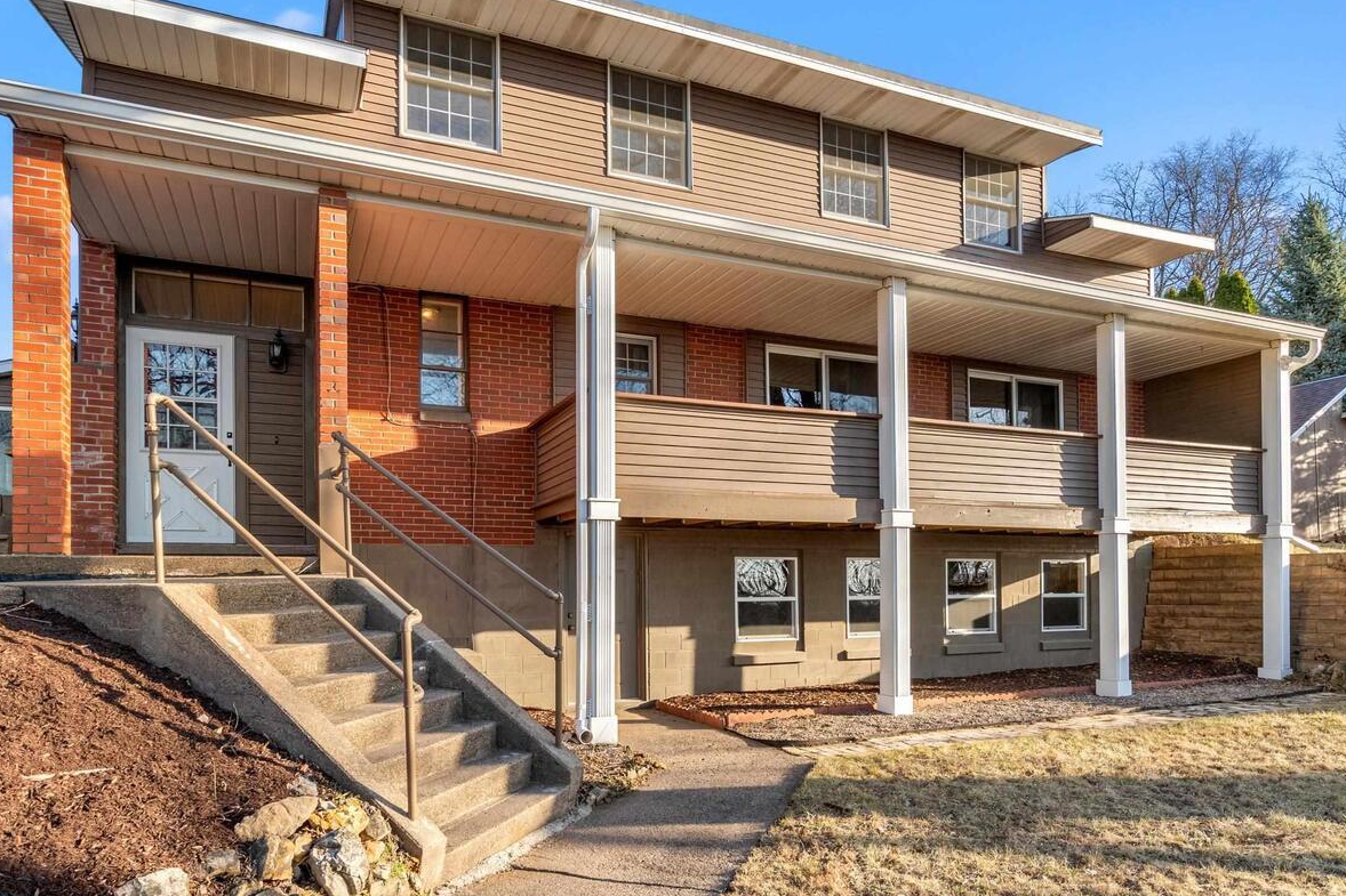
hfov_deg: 78.5
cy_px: 535
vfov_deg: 56.8
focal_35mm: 22
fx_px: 822
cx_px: 640
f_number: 9
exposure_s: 1/125
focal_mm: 16
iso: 250
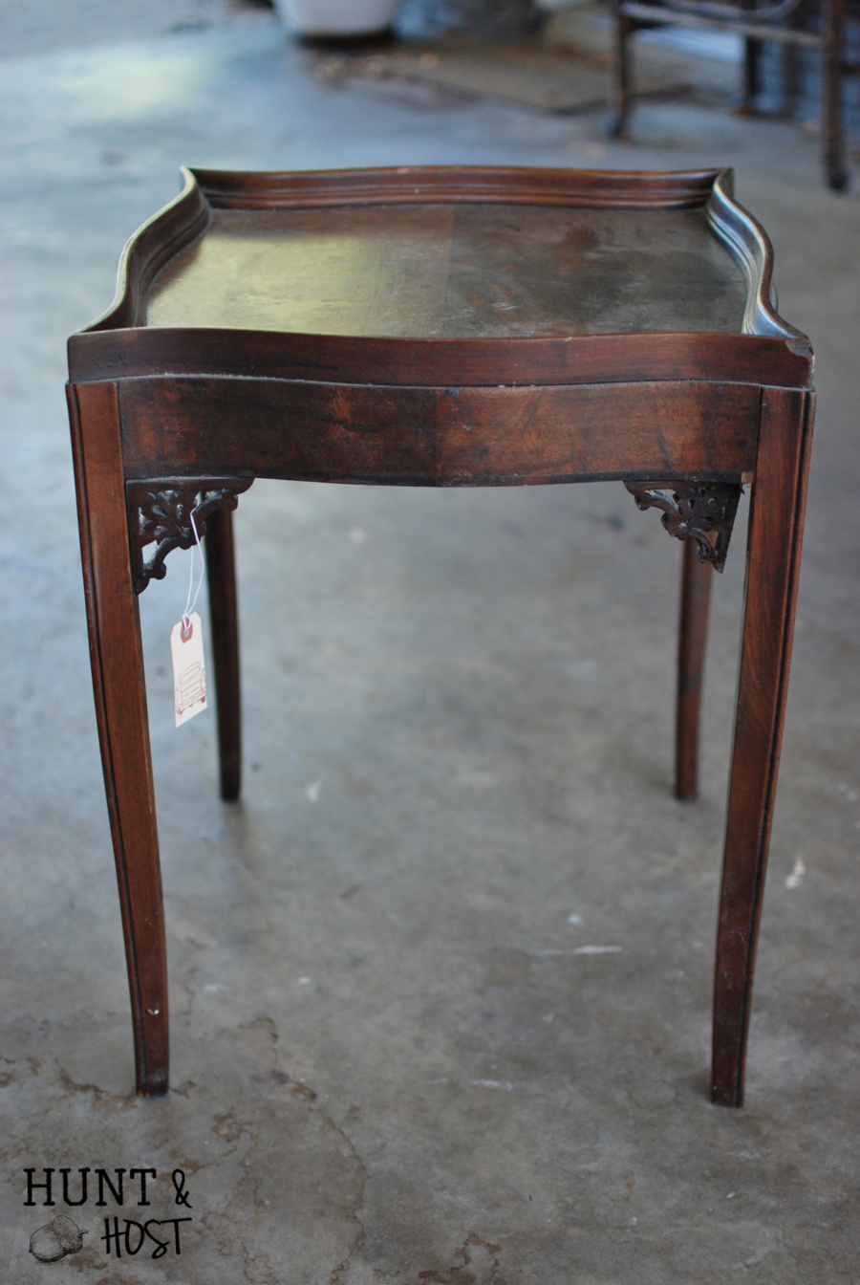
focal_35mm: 52
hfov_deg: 25.8
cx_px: 430
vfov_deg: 37.8
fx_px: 1875
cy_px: 642
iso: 400
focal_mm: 35
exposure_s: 1/640
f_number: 1.8
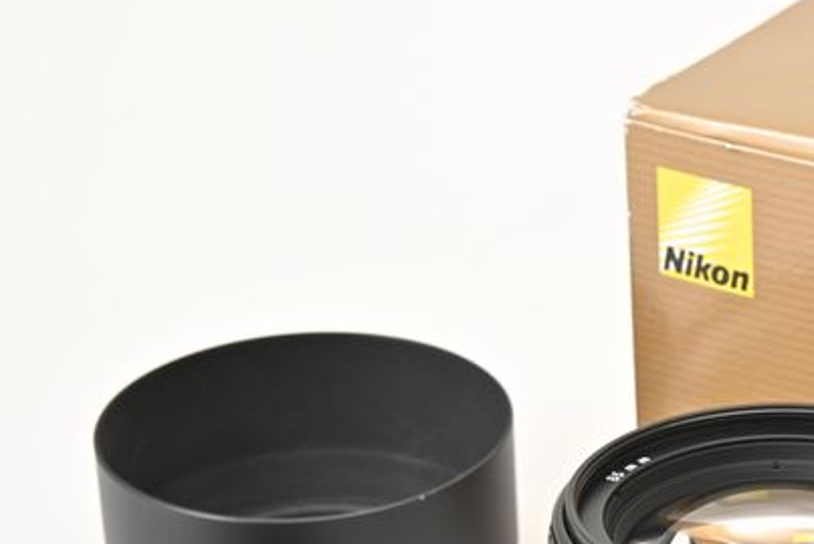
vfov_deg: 10.2
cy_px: 534
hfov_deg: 15.1
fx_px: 3031
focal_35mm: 134
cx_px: 759
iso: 100
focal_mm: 60
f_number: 16
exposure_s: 1/200
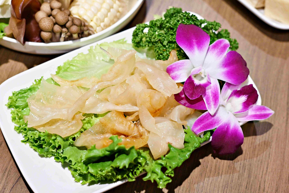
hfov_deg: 27.0
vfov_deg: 18.2
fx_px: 602
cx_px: 144
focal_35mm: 75
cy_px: 96
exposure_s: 1/200
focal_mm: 50
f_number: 3.2
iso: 900
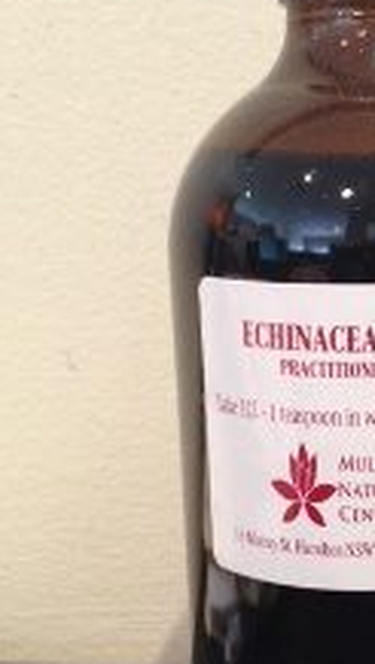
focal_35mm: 63
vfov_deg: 33.2
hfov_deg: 18.5
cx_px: 405
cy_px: 405
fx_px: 1111
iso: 250
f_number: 2.4
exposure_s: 1/20
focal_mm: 4.28
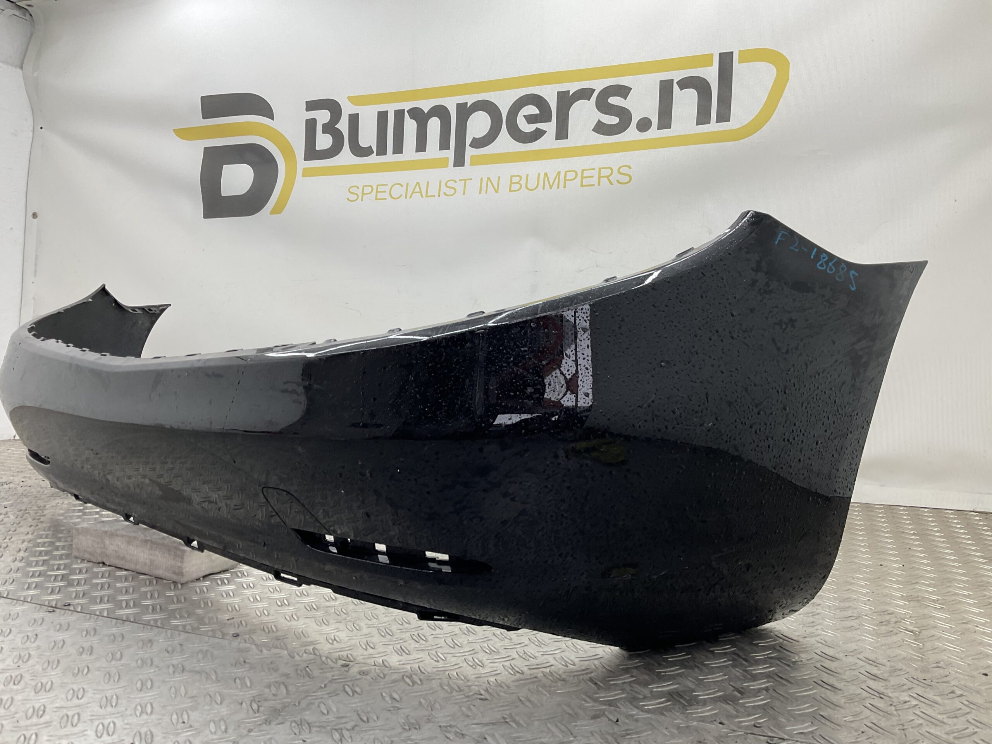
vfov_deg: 48.2
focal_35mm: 29
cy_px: 372
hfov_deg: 61.7
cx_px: 496
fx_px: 831
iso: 25
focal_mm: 3
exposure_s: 1/120
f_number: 1.8
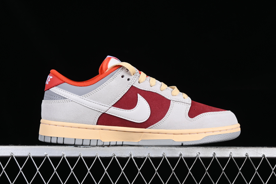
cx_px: 138
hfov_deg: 27.0
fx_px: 575
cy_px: 92
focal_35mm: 75
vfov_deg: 18.2
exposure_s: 1/80
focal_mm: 50
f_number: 8
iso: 160
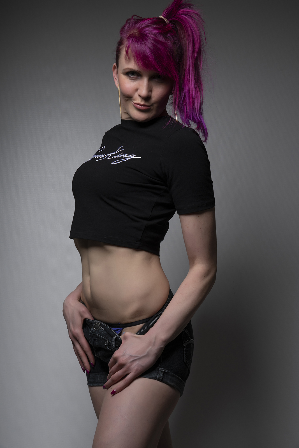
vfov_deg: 23.6
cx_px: 150
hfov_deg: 15.9
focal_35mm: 86
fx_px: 1071
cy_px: 224
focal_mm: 86
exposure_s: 1/200
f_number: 14
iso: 200
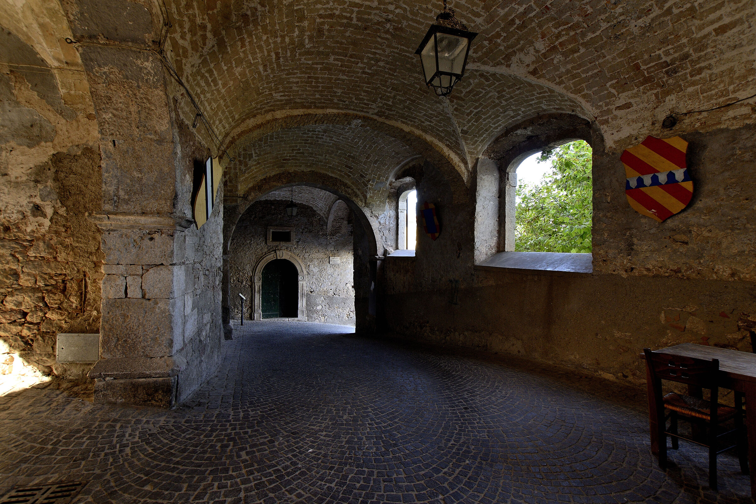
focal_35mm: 15
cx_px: 378
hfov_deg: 100.4
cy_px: 252
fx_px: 315
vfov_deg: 77.3
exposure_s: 1/25
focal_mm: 10
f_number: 7.1
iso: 200
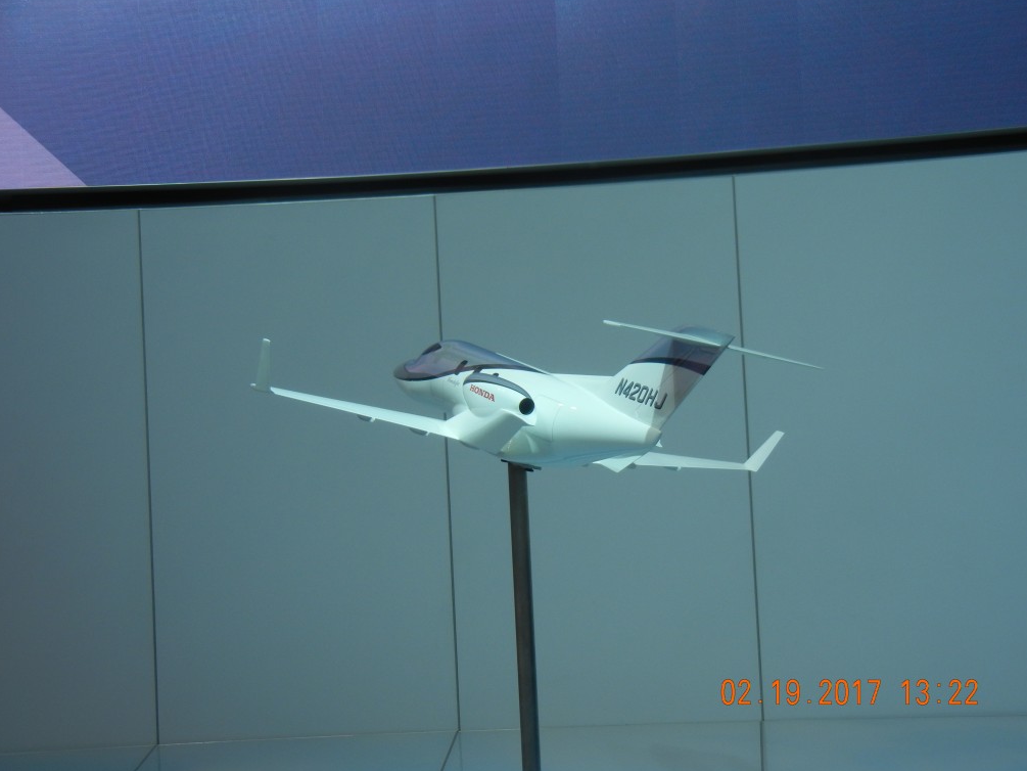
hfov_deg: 36.2
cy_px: 381
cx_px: 519
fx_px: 1573
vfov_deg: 27.5
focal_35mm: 53
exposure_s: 1/250
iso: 170
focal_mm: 9.3
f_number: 3.9
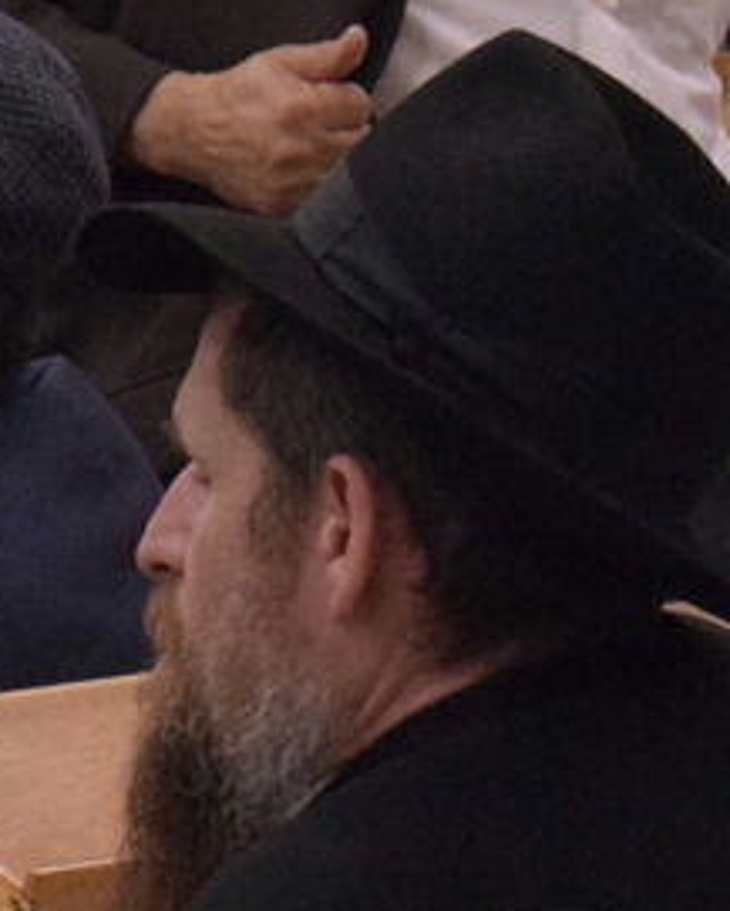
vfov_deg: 4.8
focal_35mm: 400
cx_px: -198
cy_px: 432
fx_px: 10808
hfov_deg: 3.9
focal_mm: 55
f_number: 5.6
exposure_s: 1/160
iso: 4500
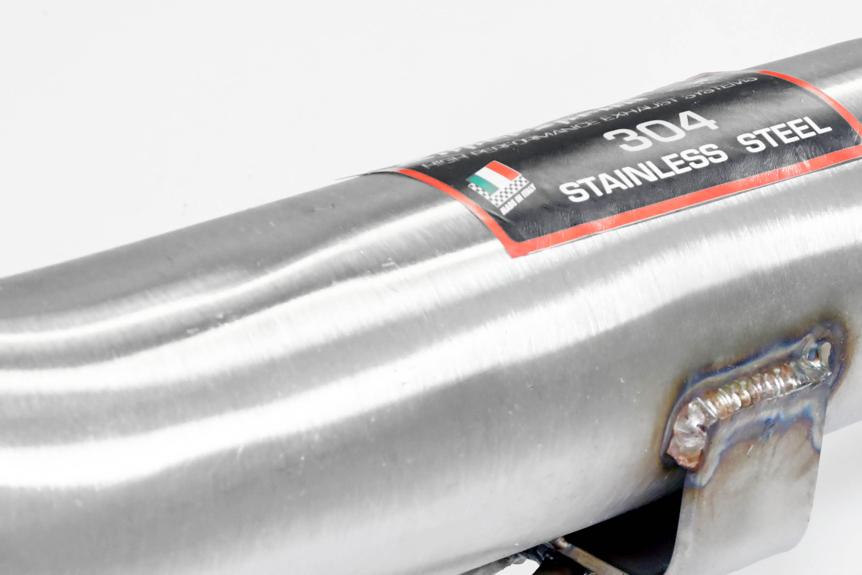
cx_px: 457
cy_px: 607
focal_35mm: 210
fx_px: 5029
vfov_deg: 6.5
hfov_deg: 9.8
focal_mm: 62
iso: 2500
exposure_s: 1/100
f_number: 13
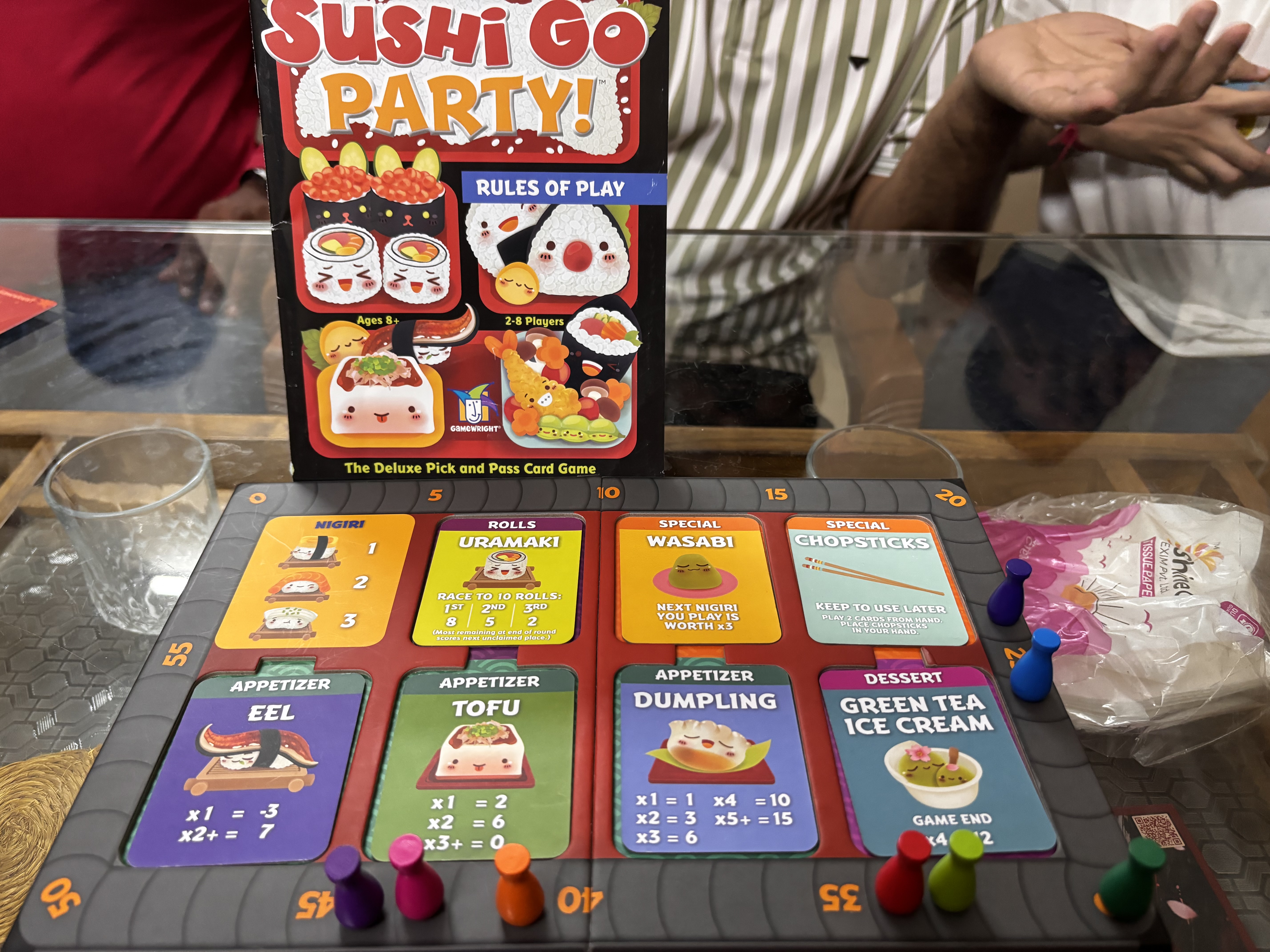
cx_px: 635
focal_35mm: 26
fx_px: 954
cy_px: 476
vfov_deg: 53.1
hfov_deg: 67.3
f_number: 1.6
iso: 320
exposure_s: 1/50
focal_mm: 5.96
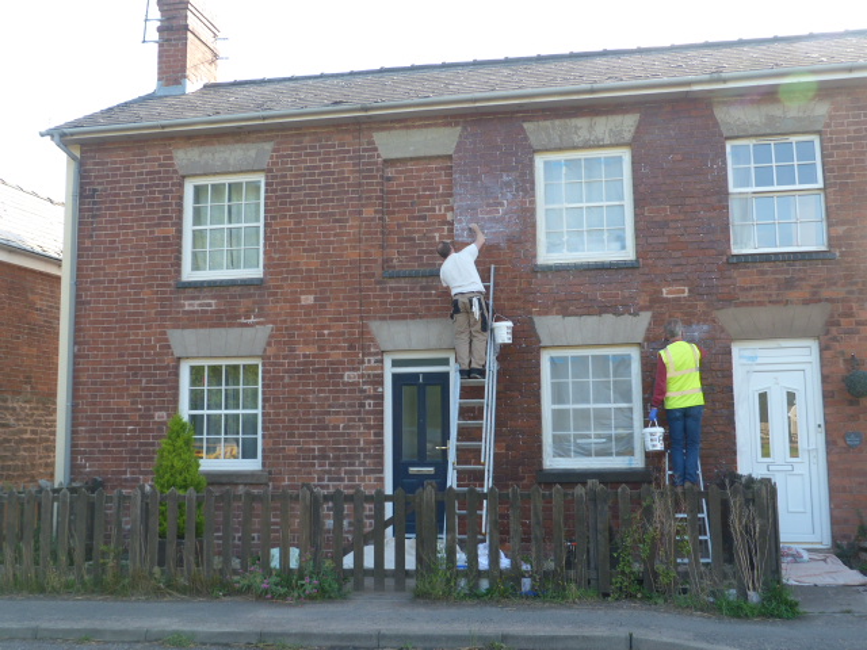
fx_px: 927
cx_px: 434
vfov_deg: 38.7
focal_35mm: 37
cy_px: 325
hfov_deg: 50.1
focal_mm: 6.7
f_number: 3.6
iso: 80
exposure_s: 1/125
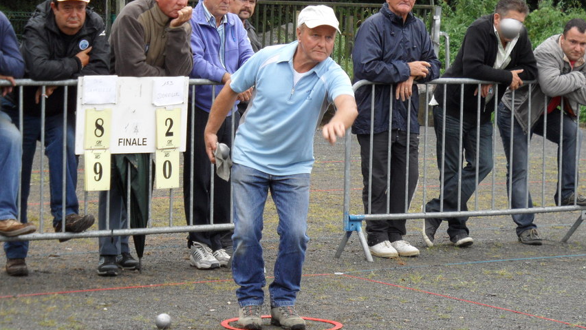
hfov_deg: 16.3
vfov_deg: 9.2
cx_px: 295
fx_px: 2051
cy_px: 126
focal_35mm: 132
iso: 200
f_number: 4.4
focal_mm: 20
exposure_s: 1/60
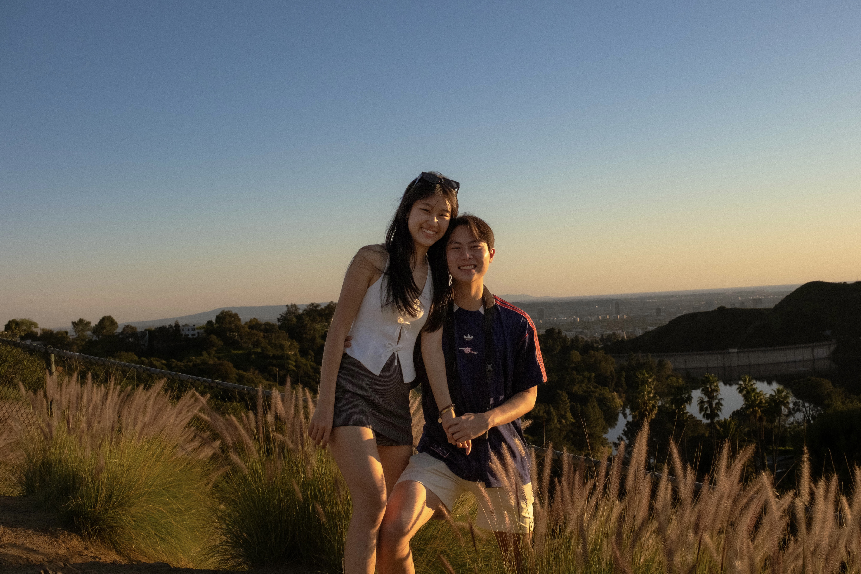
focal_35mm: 36
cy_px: 287
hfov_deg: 53.1
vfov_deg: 36.9
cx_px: 430
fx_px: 861
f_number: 5.6
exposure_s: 1/1700
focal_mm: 24
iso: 640
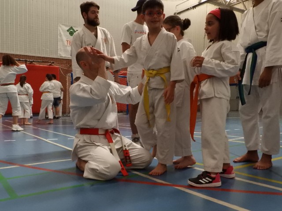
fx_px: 269
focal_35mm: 33
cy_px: 106
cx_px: 141
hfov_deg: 55.4
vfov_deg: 42.9
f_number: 6.4
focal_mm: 5.9
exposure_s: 1/160
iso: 1600
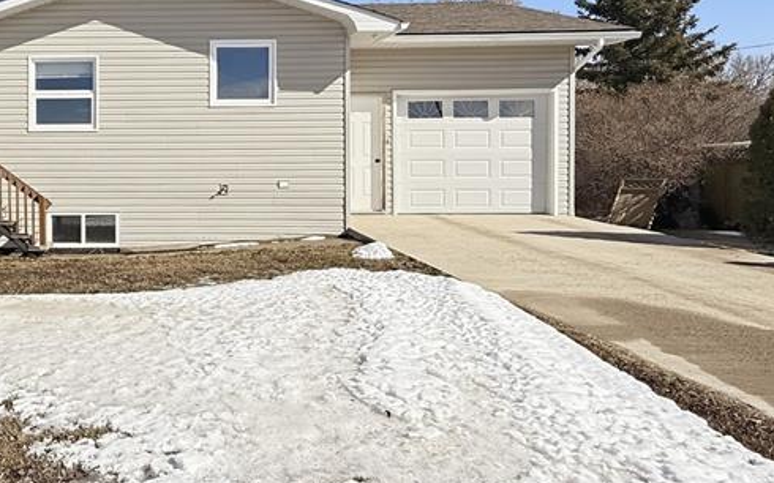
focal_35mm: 31
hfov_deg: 55.4
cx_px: 120
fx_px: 654
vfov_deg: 40.6
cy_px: 224
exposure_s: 1/2410
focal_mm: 2.2
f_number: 2.2
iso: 64
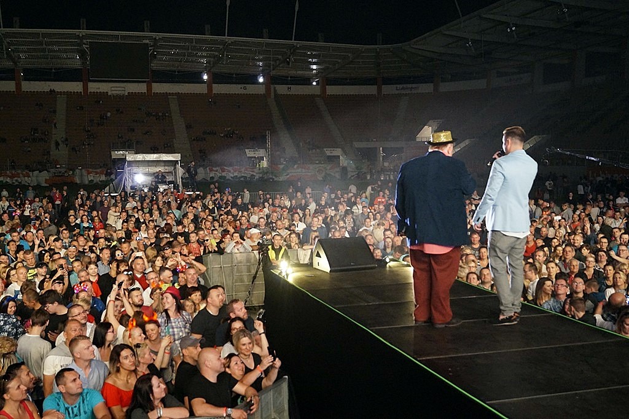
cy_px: 210
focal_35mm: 39
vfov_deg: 34.2
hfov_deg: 49.6
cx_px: 314
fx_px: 681
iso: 3200
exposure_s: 1/125
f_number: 4.5
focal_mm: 26
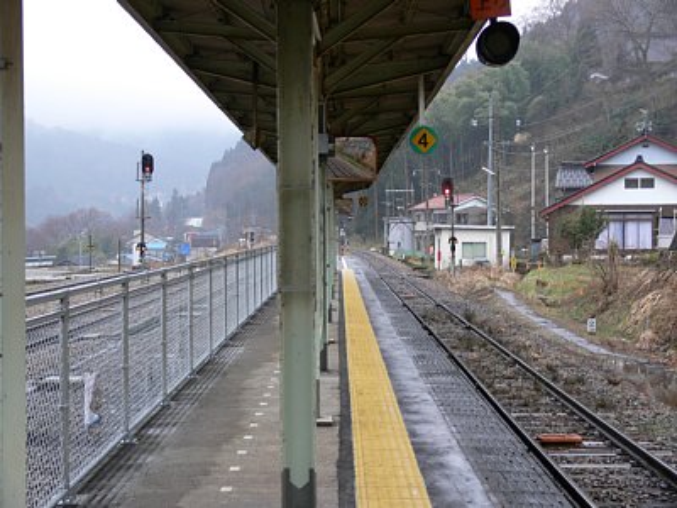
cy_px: 254
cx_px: 338
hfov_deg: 30.7
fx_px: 1232
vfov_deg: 23.3
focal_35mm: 63
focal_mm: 13.2
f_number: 3.2
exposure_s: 1/50
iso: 80
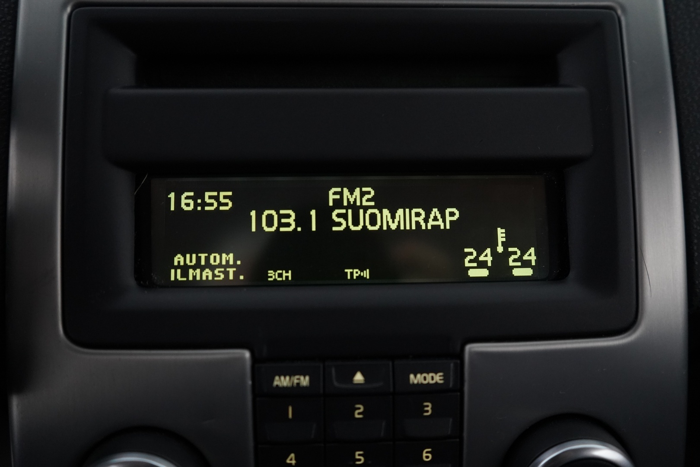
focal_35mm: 28
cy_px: 234
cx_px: 350
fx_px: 544
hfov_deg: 65.5
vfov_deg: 46.4
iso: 4000
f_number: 4
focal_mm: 28
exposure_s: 1/60
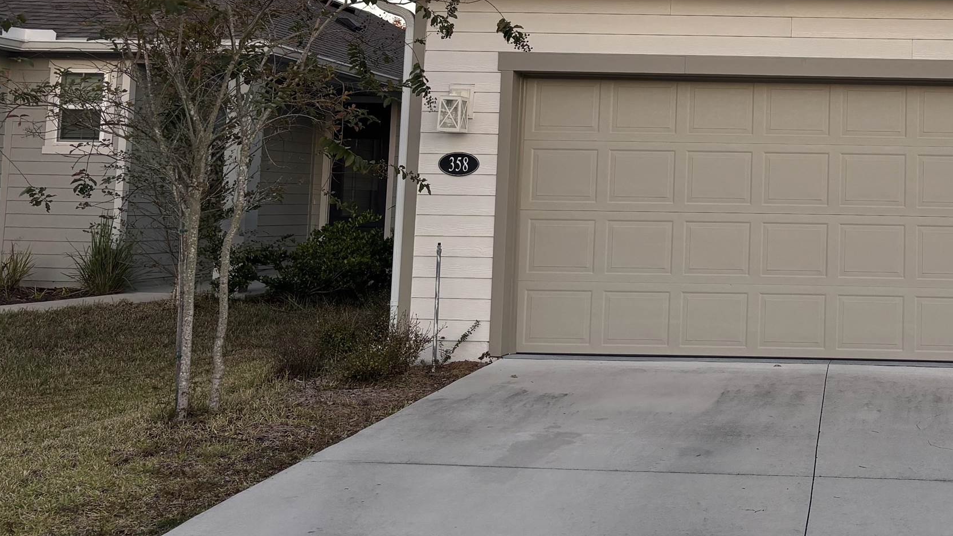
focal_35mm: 52
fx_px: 1314
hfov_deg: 37.1
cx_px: 872
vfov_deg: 22.7
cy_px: 92
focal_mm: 5.96
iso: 50
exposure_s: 1/531
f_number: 1.6
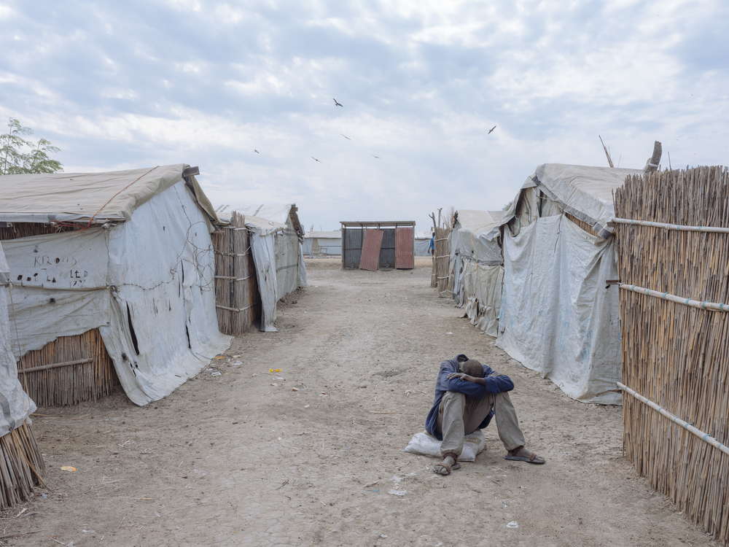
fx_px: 758
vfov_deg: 39.7
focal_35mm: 36
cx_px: 364
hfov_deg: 51.4
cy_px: 274
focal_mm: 45
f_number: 11
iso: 400
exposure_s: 1/250
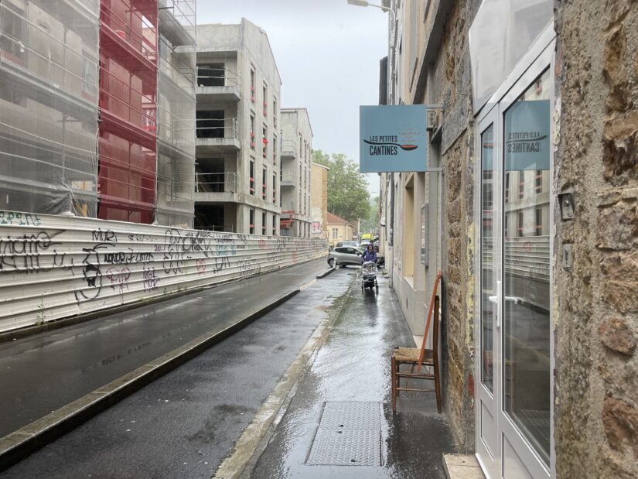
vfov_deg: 53.1
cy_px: 240
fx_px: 479
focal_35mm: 26
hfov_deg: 67.3
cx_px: 319
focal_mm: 4.2
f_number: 1.6
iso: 32
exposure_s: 1/204
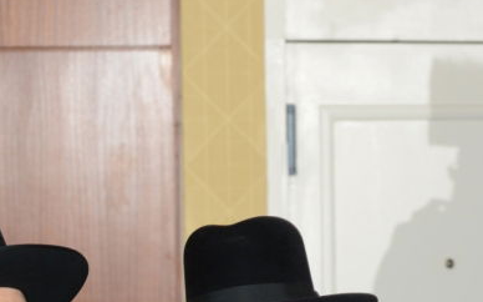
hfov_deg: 10.4
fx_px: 2657
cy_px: 401
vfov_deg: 6.4
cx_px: 218
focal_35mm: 202
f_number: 8
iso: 400
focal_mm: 75
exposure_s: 1/60
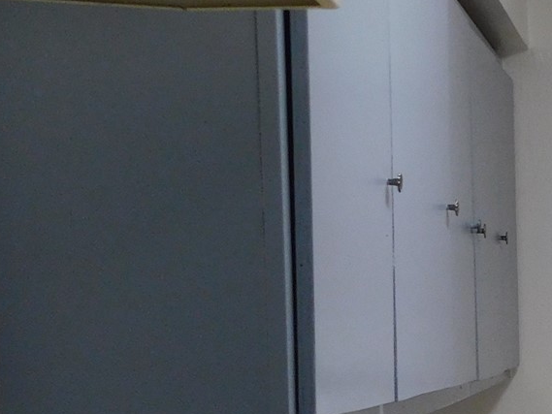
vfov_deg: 13.3
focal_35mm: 108
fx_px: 1723
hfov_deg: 16.0
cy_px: 520
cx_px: 926
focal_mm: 5.3
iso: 200
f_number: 3.2
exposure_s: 1/30
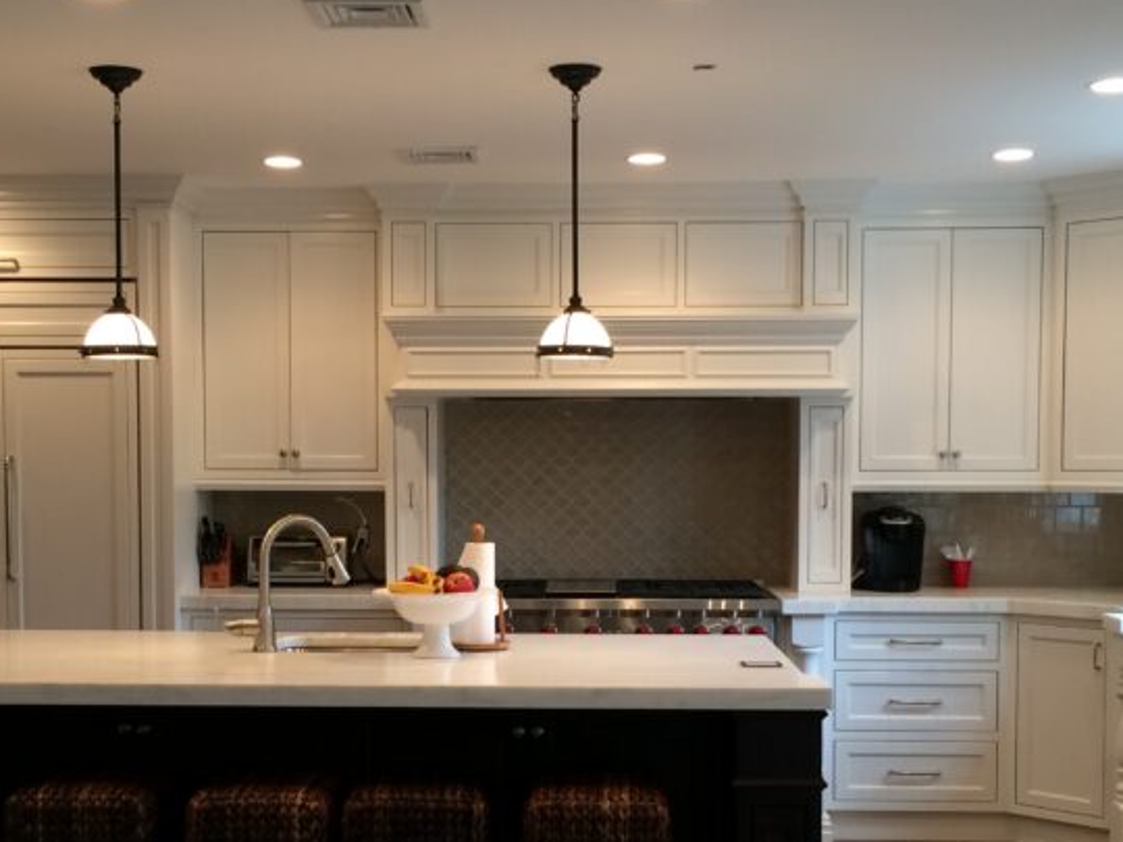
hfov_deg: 34.9
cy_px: 555
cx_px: 507
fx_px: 1784
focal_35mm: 55
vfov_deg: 26.4
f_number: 2.2
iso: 80
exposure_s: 1/30
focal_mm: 4.15
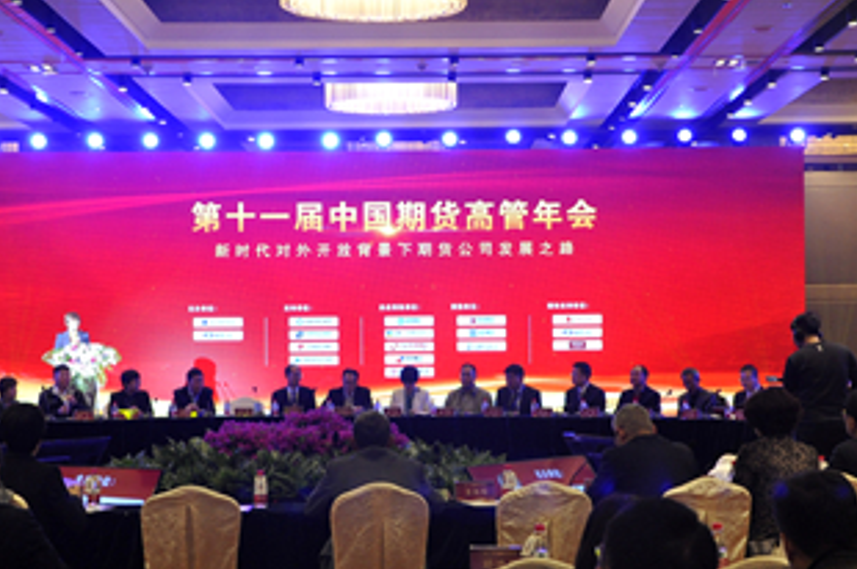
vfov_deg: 20.0
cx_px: 390
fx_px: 1609
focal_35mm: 68
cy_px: 351
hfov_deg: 29.8
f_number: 6.3
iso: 800
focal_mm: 35
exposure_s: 1/40
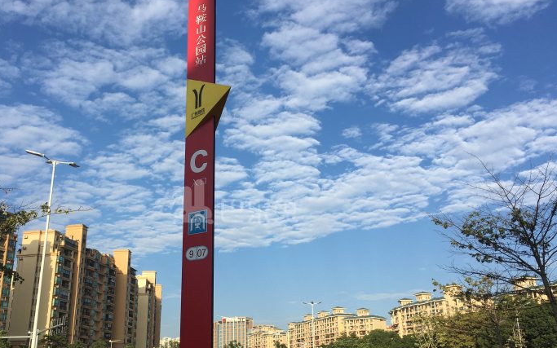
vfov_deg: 35.3
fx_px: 547
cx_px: 233
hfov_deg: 53.8
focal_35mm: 36
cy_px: 202
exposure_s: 1/1538
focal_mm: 4.15
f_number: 2.2
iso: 25
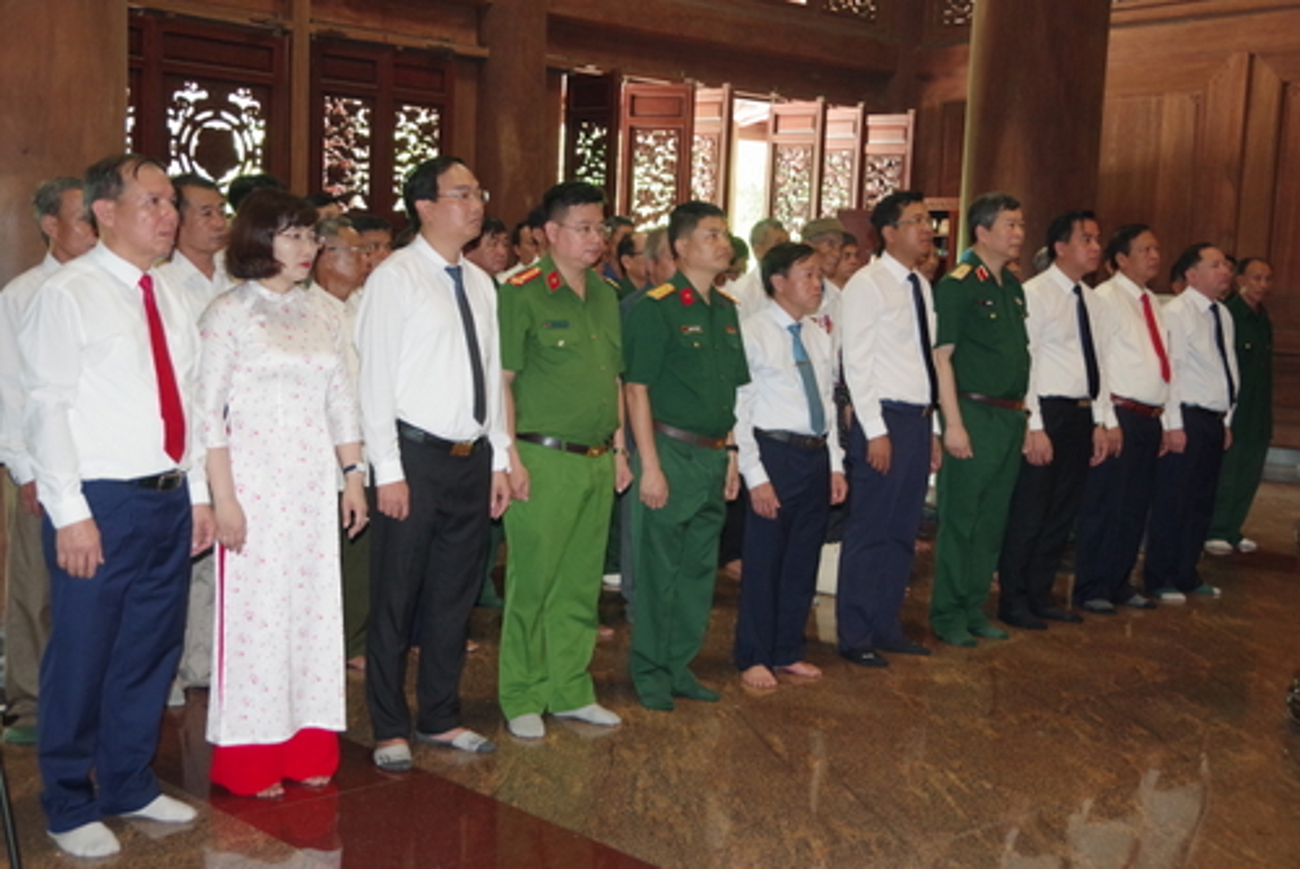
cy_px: 434
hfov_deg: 42.7
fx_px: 1662
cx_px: 650
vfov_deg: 29.3
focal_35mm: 46
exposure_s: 1/80
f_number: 4.5
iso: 3200
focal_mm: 31
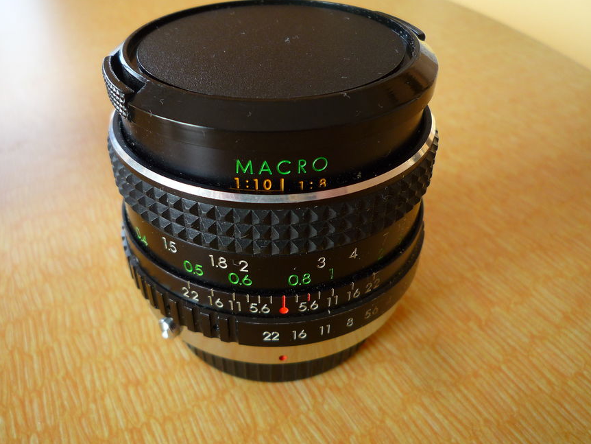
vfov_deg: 48.2
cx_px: 271
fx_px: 495
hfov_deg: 61.6
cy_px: 220
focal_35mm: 29
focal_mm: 4.4
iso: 100
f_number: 2.8
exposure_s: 1/60
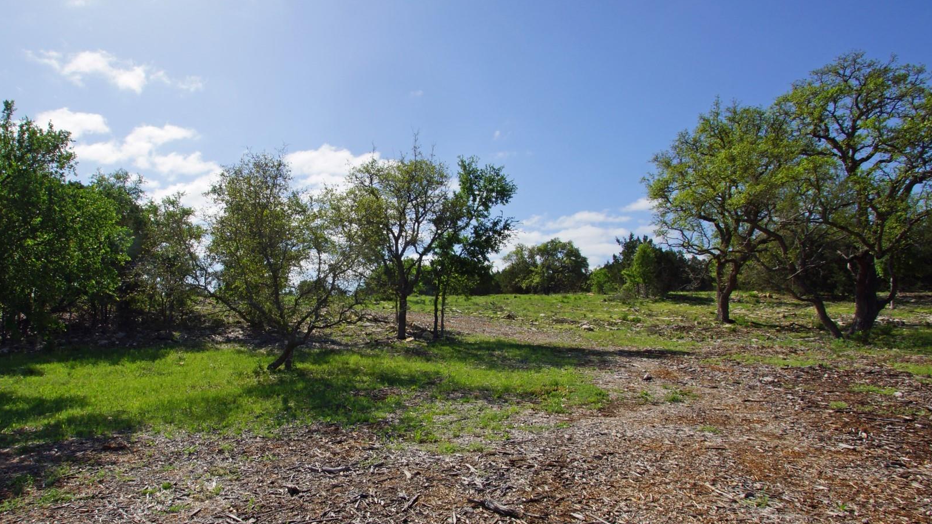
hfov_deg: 86.0
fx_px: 494
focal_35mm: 20
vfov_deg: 55.8
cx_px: 396
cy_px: 281
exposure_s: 1/200
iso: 100
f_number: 13
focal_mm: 10
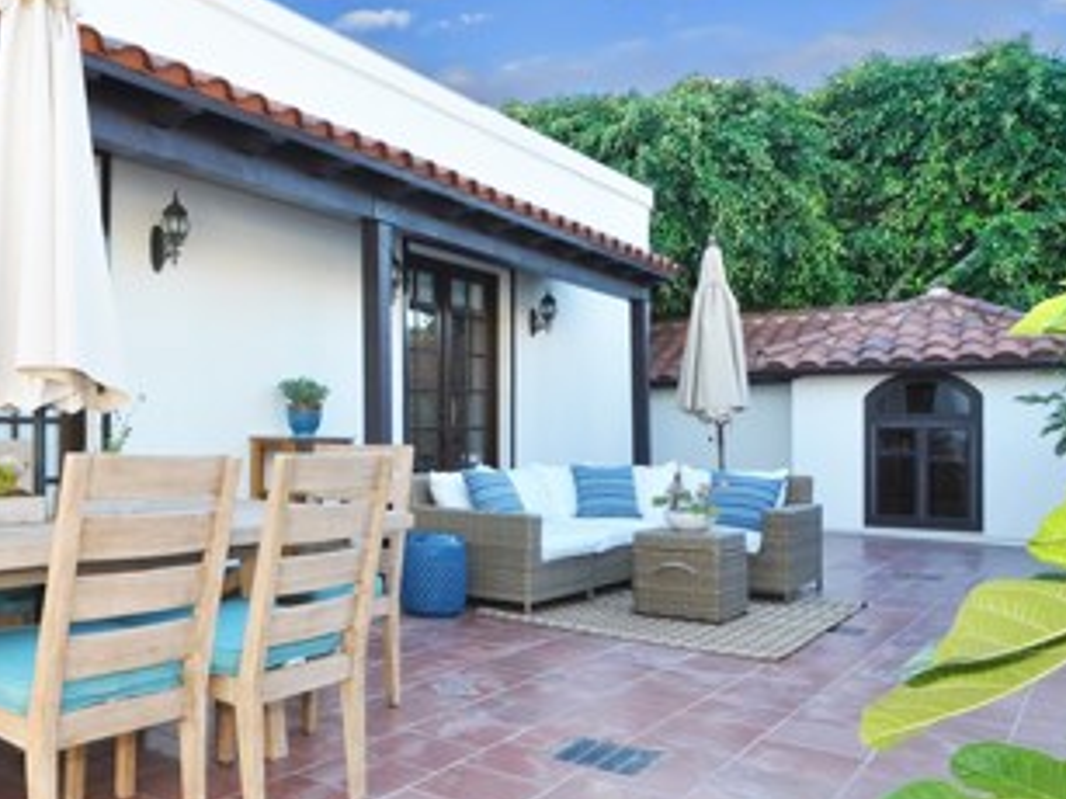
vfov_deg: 46.7
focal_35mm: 30
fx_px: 923
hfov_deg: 55.0
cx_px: 188
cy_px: 363
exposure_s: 1/50
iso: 320
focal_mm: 10
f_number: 11
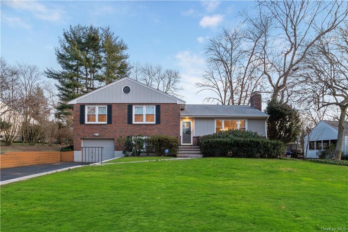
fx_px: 174
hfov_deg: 90.0
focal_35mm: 18
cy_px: 116
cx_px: 174
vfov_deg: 67.4
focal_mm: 18
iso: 200
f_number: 11
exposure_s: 1/2.5
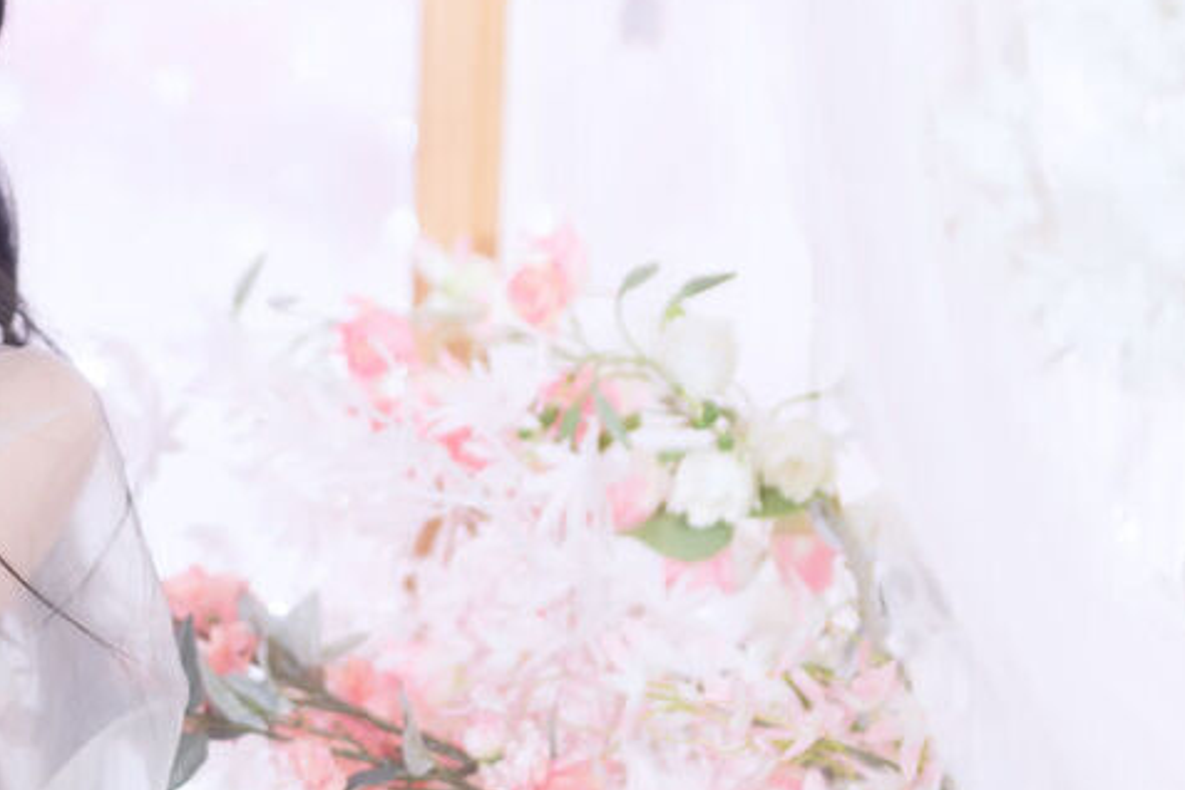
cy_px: 318
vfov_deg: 7.3
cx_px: -77
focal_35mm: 187
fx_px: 6155
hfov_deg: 10.9
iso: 200
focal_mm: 85
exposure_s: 1/400
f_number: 1.4
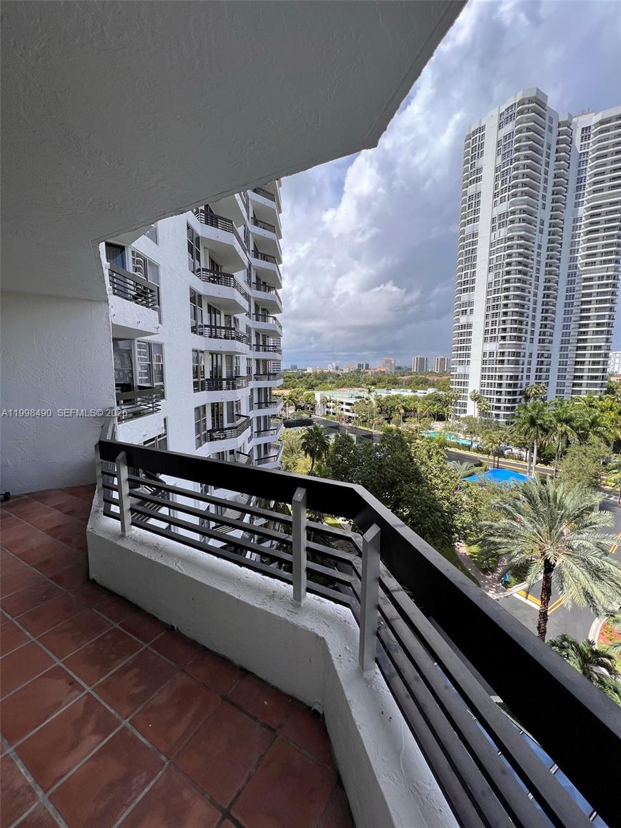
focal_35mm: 13
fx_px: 311
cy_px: 414
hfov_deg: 89.9
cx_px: 310
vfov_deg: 106.2
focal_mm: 1.57
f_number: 1.8
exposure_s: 1/1553
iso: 32
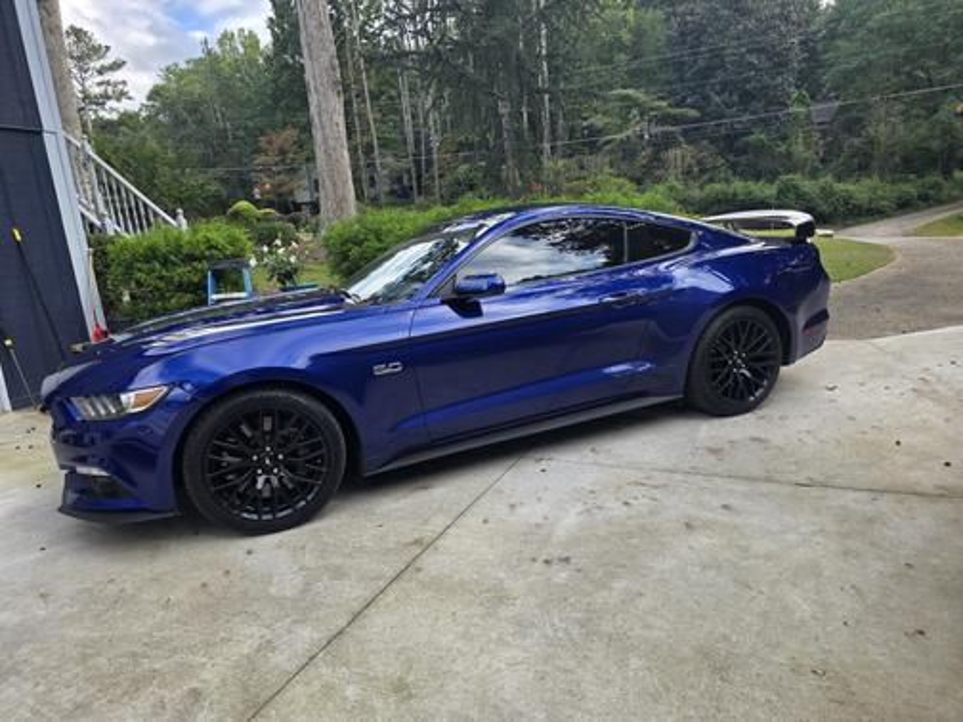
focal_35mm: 23
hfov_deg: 73.9
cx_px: 482
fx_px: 640
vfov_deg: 58.9
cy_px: 361
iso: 50
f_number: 1.7
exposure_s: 1/359
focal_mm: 6.3
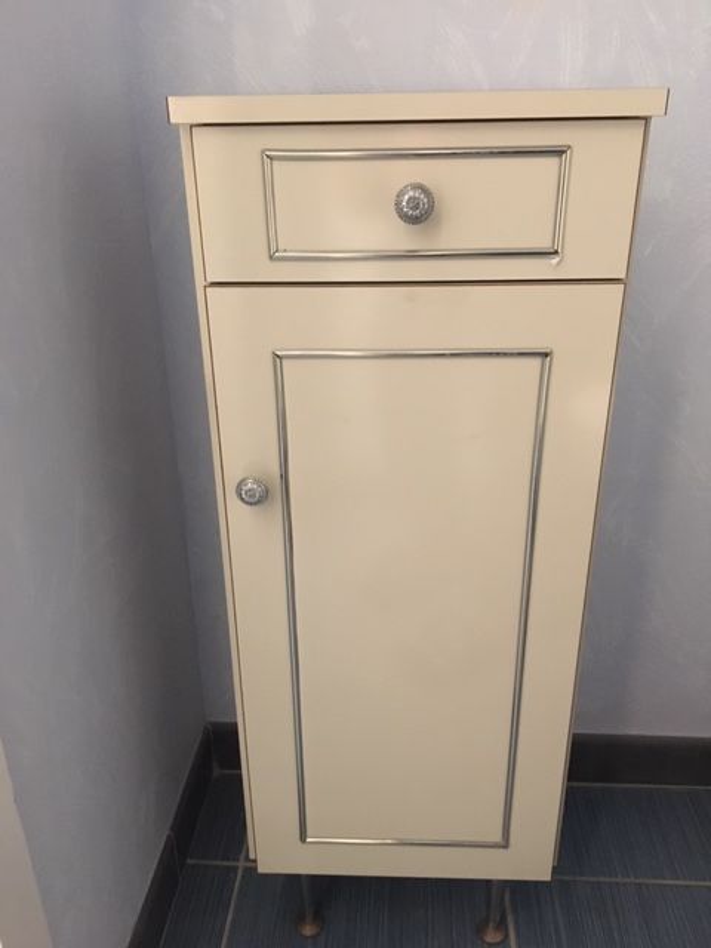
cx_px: 356
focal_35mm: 29
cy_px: 474
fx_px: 794
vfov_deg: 61.7
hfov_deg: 48.2
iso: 500
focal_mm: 4.15
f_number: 2.2
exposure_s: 1/17
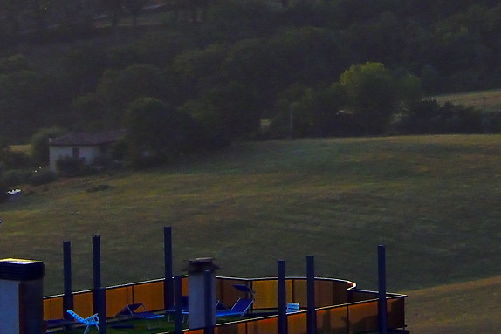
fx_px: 6807
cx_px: 483
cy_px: -327
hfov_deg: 4.2
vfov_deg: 2.8
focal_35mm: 489
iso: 400
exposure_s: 1/800
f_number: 8
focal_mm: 78
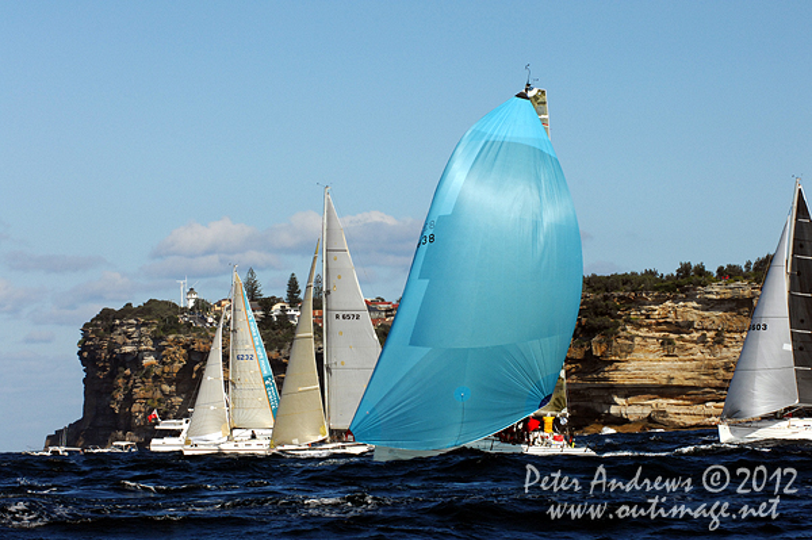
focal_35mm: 188
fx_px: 4226
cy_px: 270
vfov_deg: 7.3
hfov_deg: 11.0
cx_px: 406
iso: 400
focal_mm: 125
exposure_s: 1/1000
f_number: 8
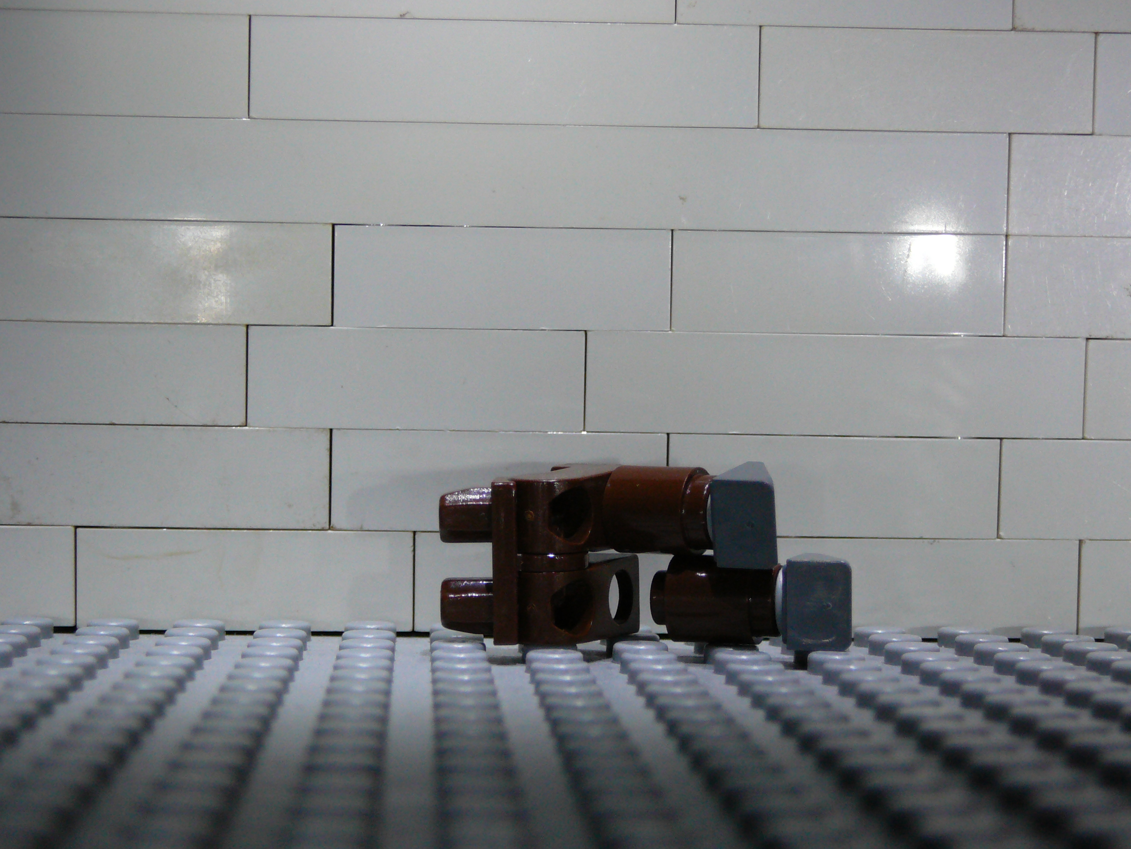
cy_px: 424
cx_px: 566
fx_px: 2516
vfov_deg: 19.1
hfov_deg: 25.3
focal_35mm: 77
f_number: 3.7
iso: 200
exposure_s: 1/30
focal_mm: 11.5
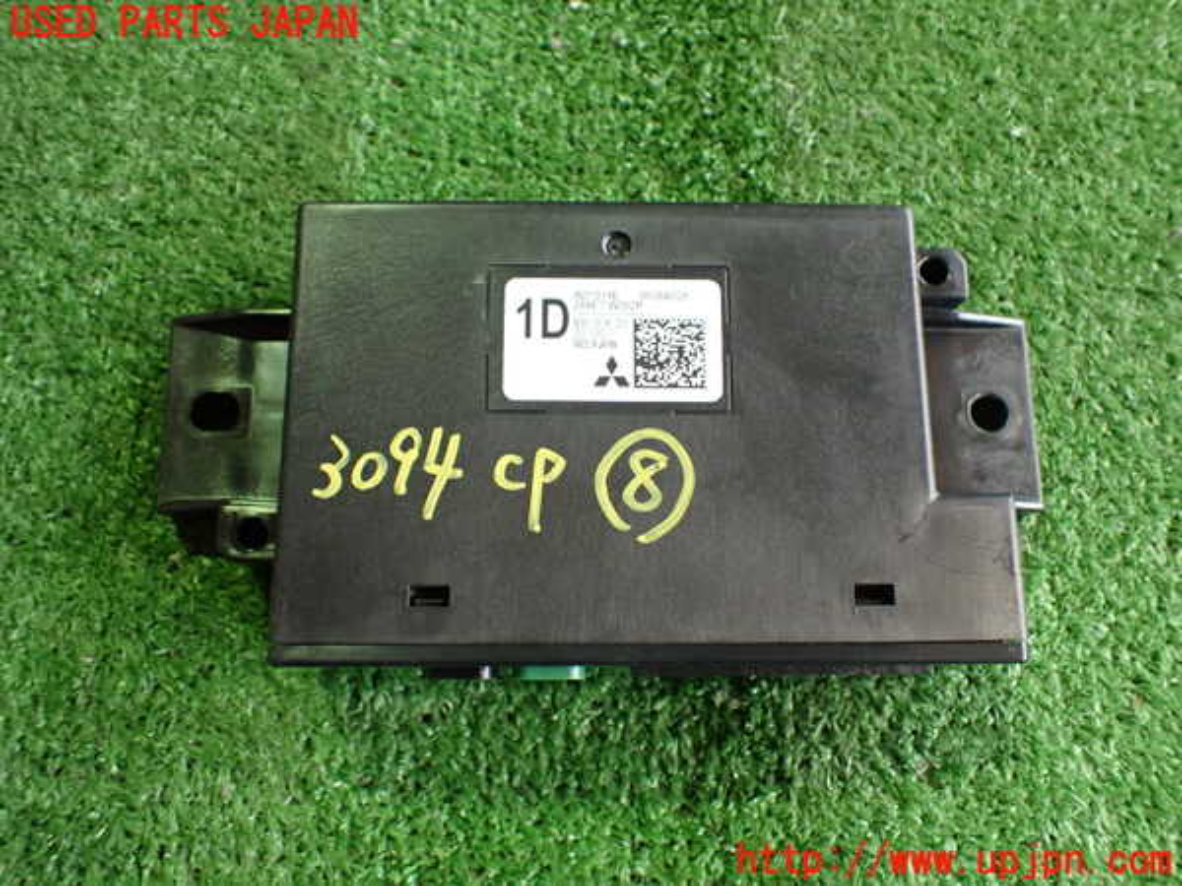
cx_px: 591
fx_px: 1024
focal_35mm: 30
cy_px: 443
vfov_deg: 46.8
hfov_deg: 60.0
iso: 800
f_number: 2.3
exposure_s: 1/100
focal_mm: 5.4
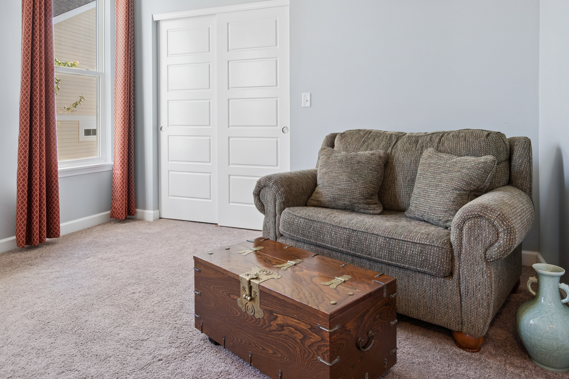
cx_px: 263
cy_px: 138
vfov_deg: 52.5
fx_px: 379
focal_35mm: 24
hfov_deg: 73.6
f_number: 8
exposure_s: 1/13
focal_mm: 12
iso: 250
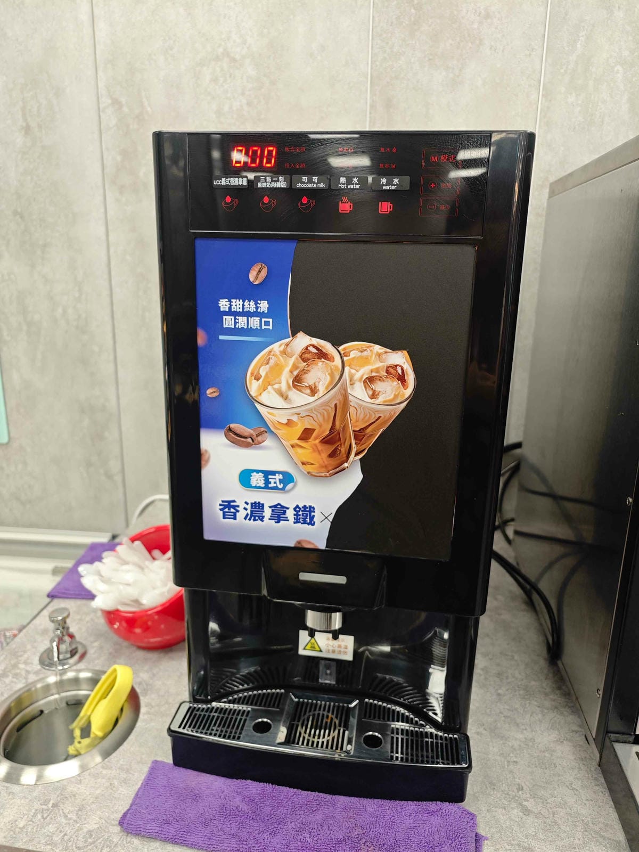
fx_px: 566
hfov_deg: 58.9
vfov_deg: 73.9
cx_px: 320
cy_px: 426
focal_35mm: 23
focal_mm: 8.72
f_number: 2
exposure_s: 1/60
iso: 200
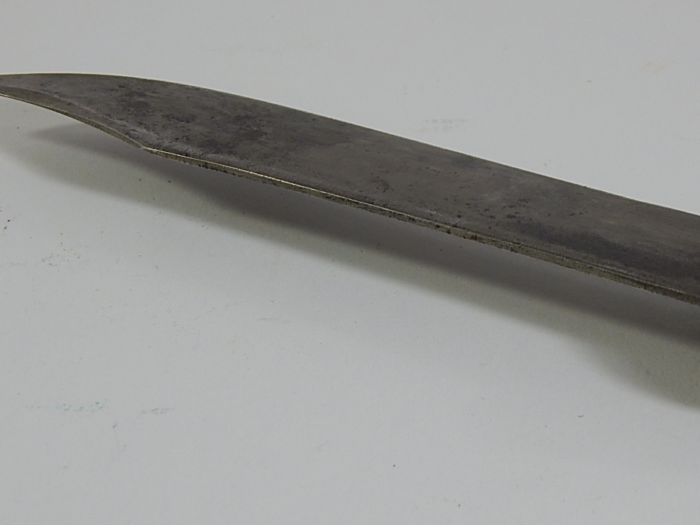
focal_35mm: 93
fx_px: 1881
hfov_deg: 21.0
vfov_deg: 15.9
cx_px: 489
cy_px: 315
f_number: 3.8
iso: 125
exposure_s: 1/30
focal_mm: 9.7
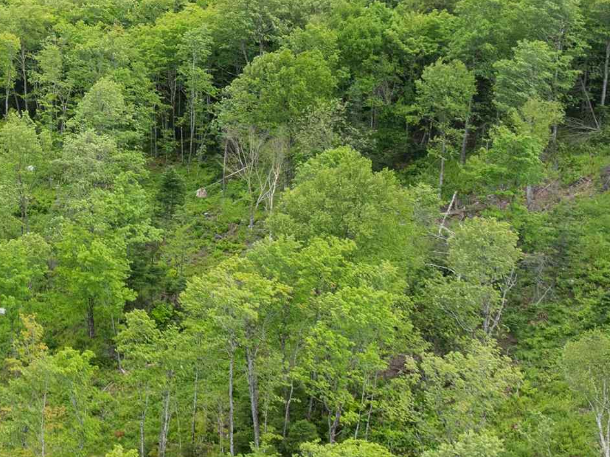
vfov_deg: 18.9
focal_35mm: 78
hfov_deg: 23.6
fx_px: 1374
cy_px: 172
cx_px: -41
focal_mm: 12.29
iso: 130
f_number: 2.8
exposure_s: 1/500
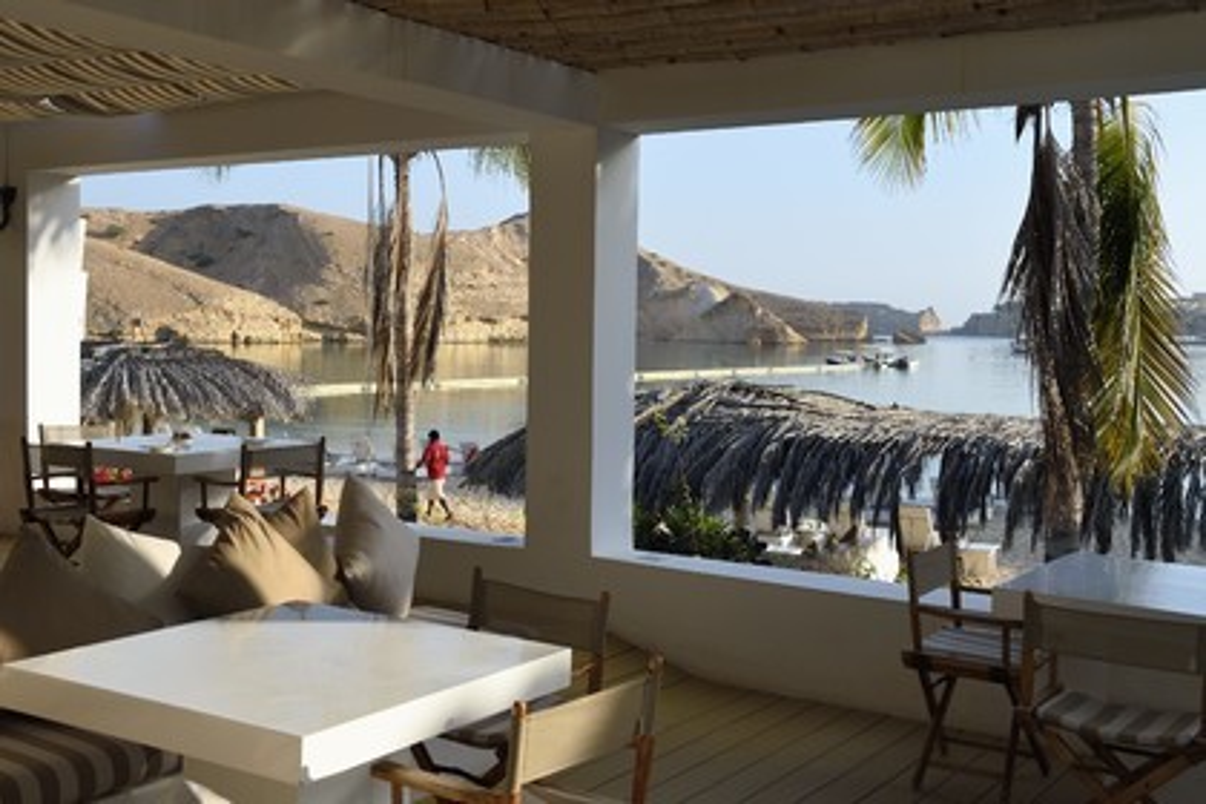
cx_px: 603
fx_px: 1340
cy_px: 402
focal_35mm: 40
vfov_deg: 33.4
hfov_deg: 48.5
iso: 200
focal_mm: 40
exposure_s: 1/320
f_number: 10
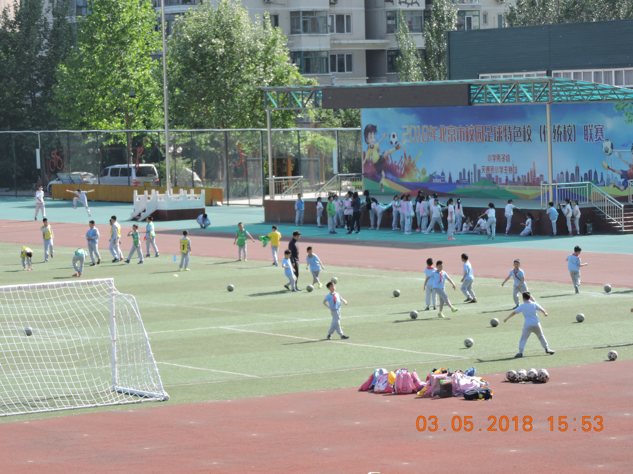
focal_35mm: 135
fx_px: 2469
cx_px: 316
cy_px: 237
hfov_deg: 14.6
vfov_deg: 11.0
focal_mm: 24.2
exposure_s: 1/200
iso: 100
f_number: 5
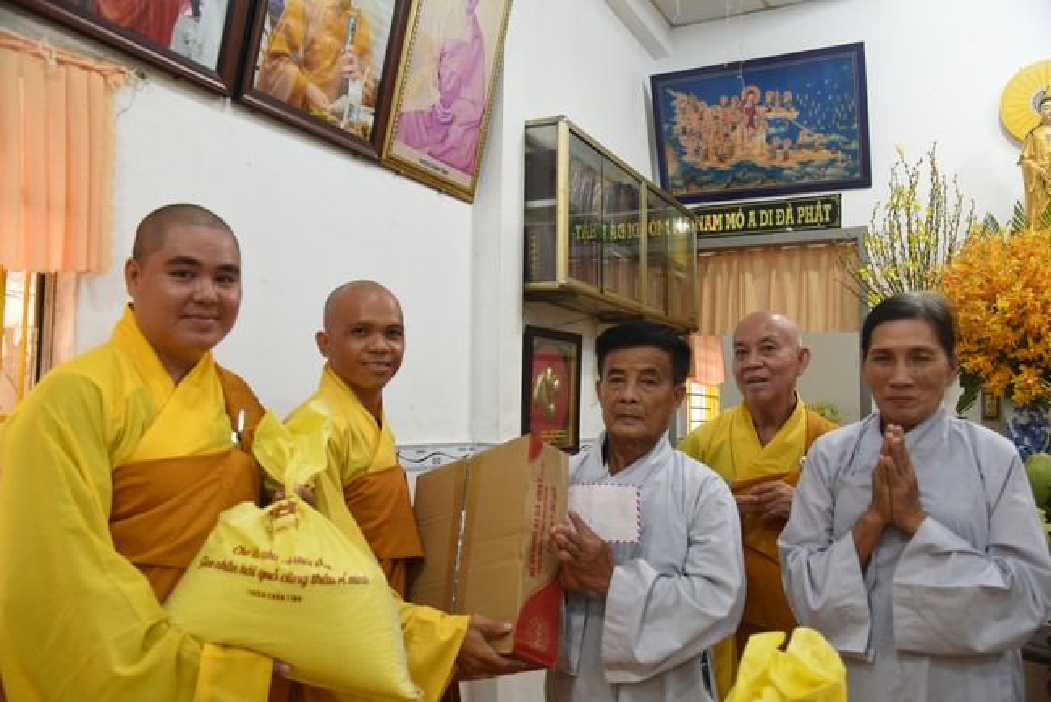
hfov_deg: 60.3
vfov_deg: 42.4
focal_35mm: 31
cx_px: 526
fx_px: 905
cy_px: 351
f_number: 4
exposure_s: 1/160
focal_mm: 31
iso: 1250
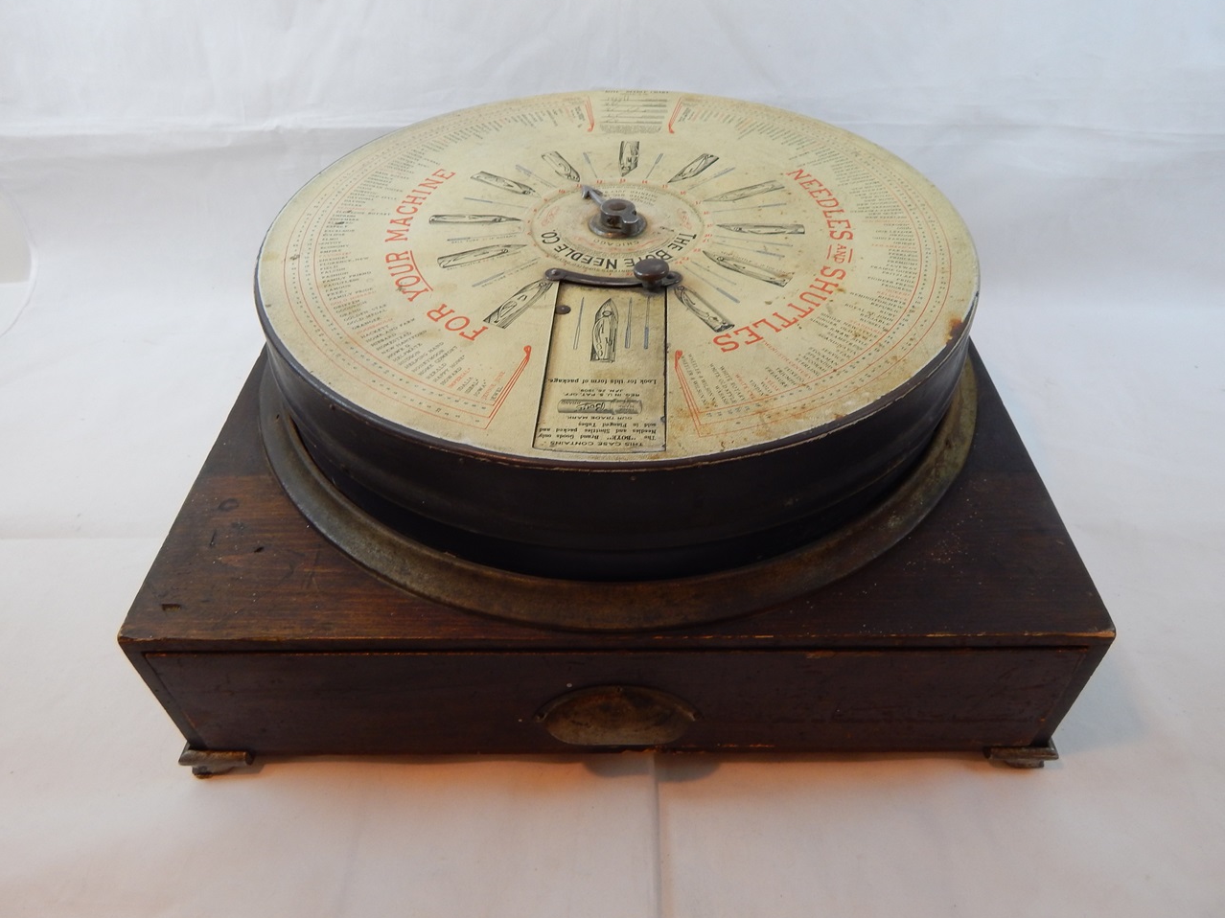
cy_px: 449
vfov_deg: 56.8
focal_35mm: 24
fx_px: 849
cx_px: 622
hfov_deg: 71.6
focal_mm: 4
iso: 140
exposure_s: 1/30
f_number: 3
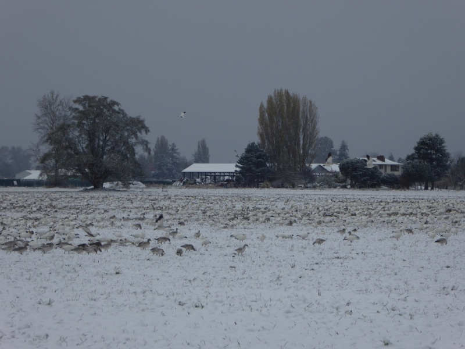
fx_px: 2982
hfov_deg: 8.9
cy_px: 174
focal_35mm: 222
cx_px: 232
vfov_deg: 6.7
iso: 100
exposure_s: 1/640
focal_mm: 35.8
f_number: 5.6
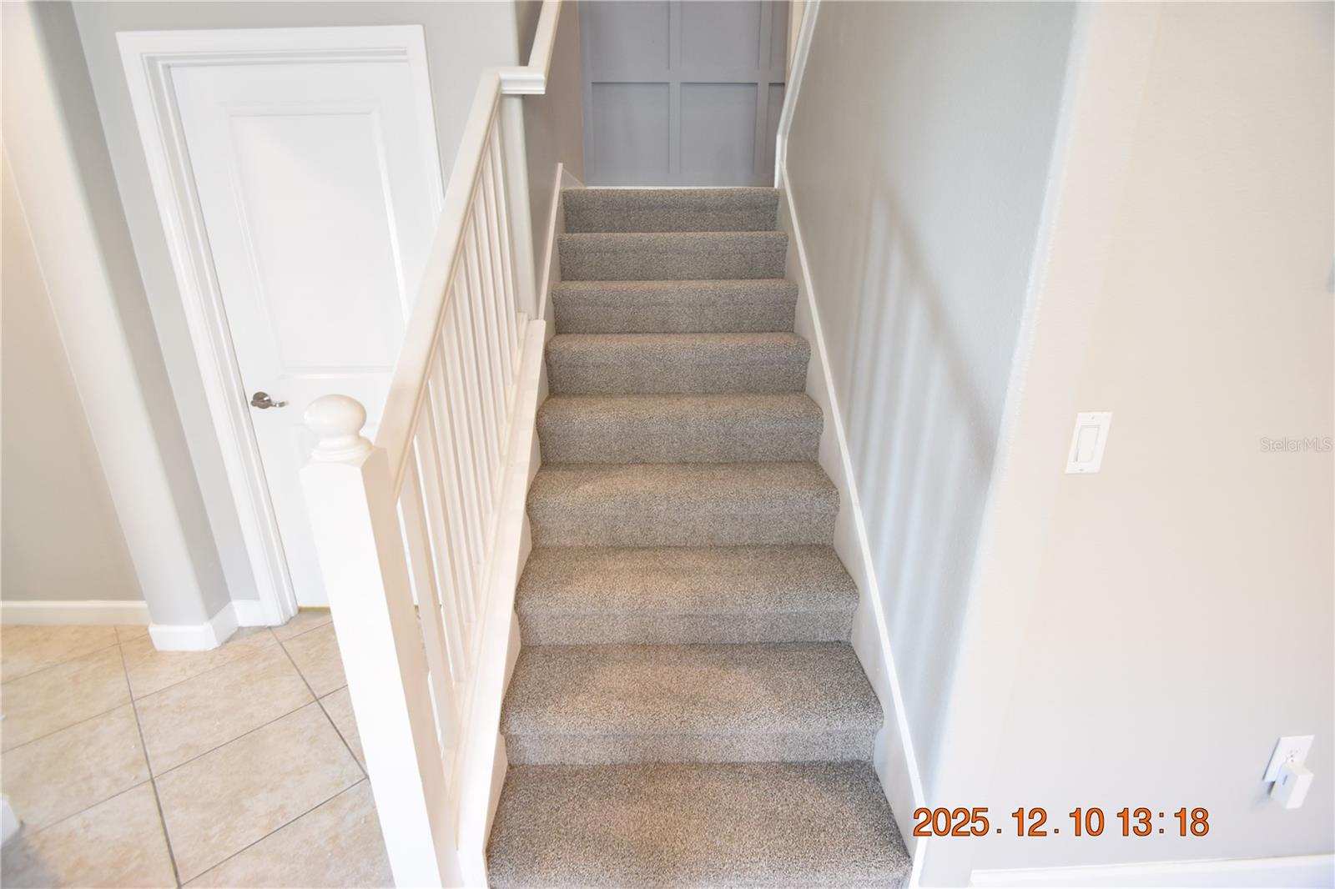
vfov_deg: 77.3
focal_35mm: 15
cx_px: 668
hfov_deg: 100.4
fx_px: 556
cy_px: 444
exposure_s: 1/20
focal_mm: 10
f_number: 3.5
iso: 800
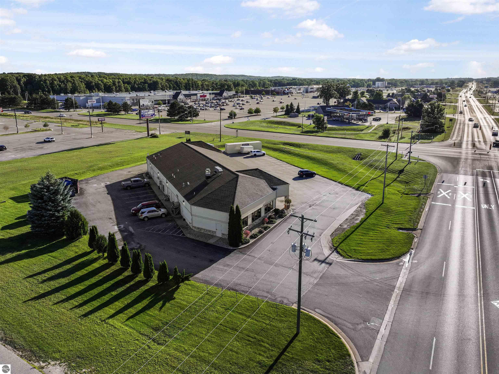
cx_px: 250
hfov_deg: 71.6
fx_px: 346
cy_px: 187
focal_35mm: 24
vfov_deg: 56.8
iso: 200
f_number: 4.5
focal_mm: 12.29
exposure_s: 1/120
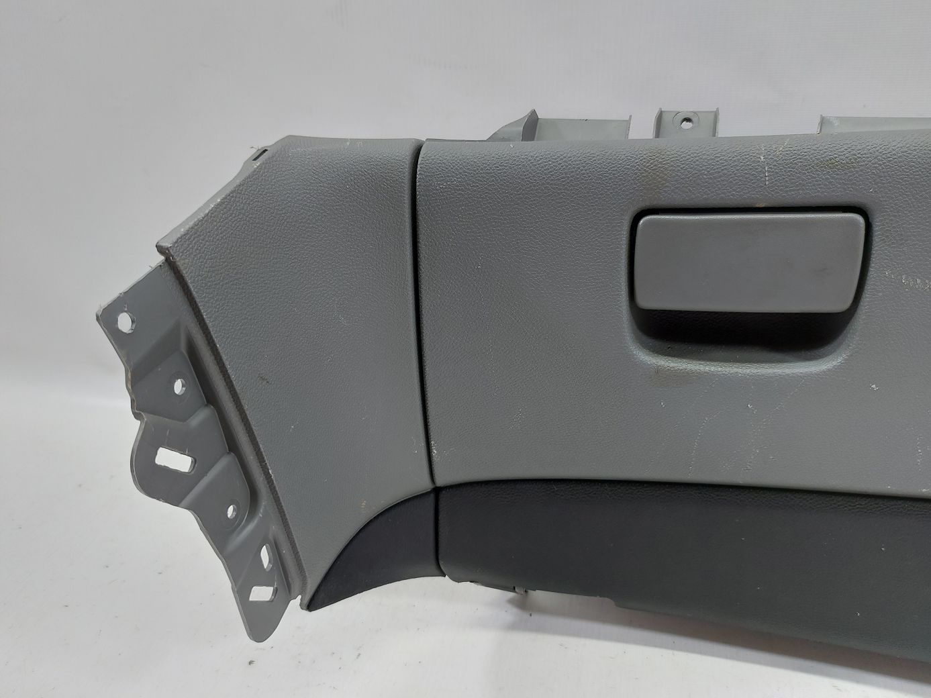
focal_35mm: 24
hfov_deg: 71.6
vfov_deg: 56.8
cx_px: 466
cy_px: 349
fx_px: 645
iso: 64
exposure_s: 1/50
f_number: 1.8
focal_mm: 5.23
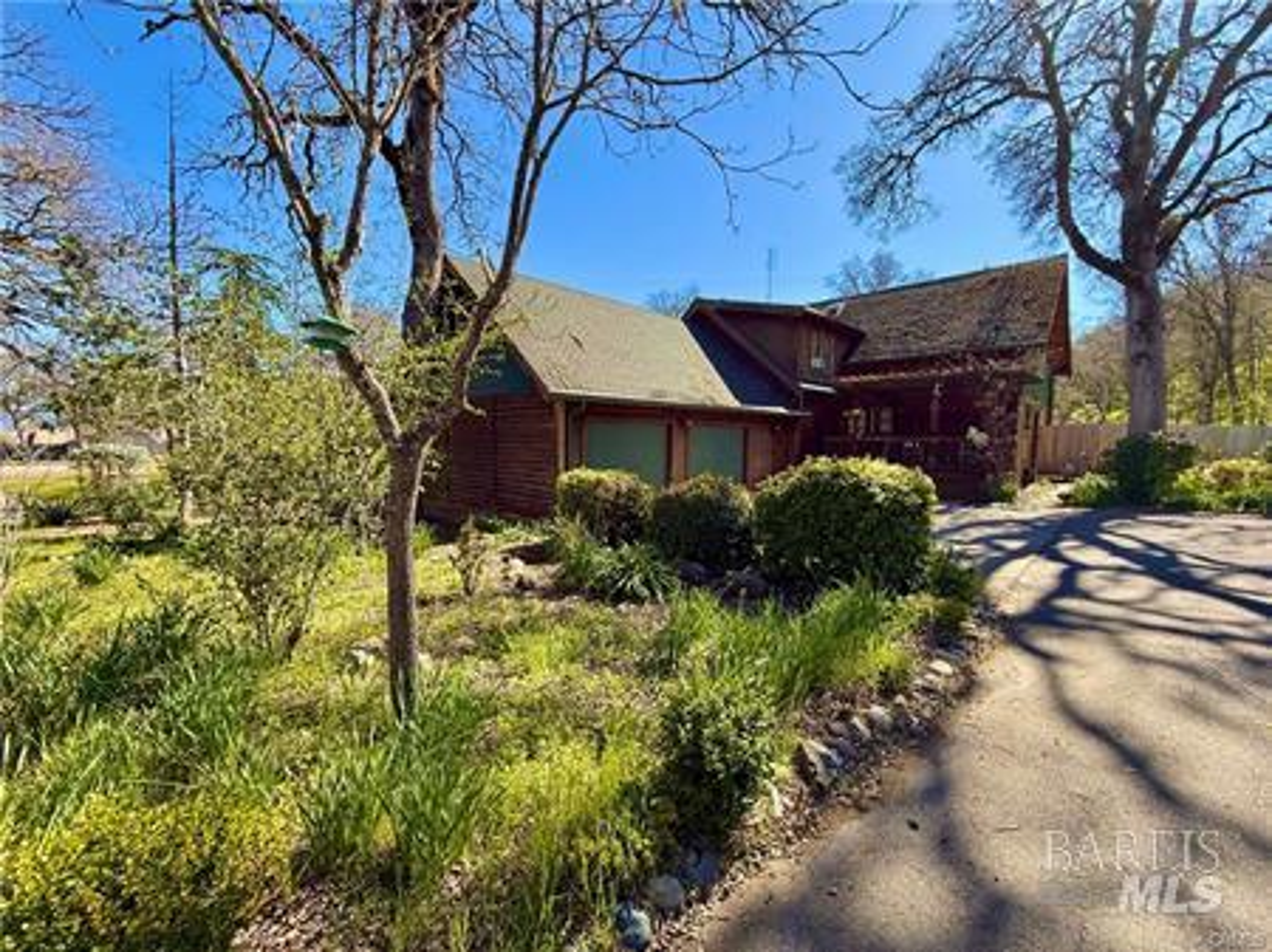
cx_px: 636
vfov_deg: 85.6
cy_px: 476
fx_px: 514
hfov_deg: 102.1
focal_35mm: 14
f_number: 2.2
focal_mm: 2.22
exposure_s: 1/602
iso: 64
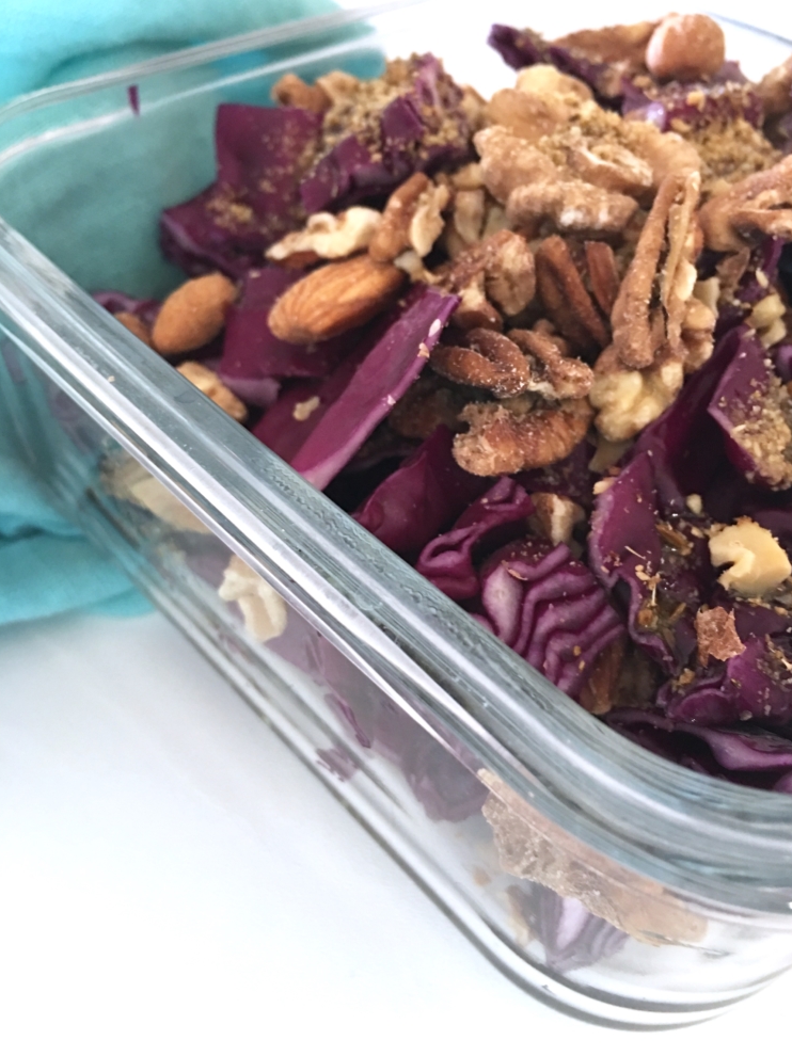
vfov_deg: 60.0
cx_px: 405
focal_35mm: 30
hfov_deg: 46.8
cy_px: 514
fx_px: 916
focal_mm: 4.15
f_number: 2.2
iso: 50
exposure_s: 1/4
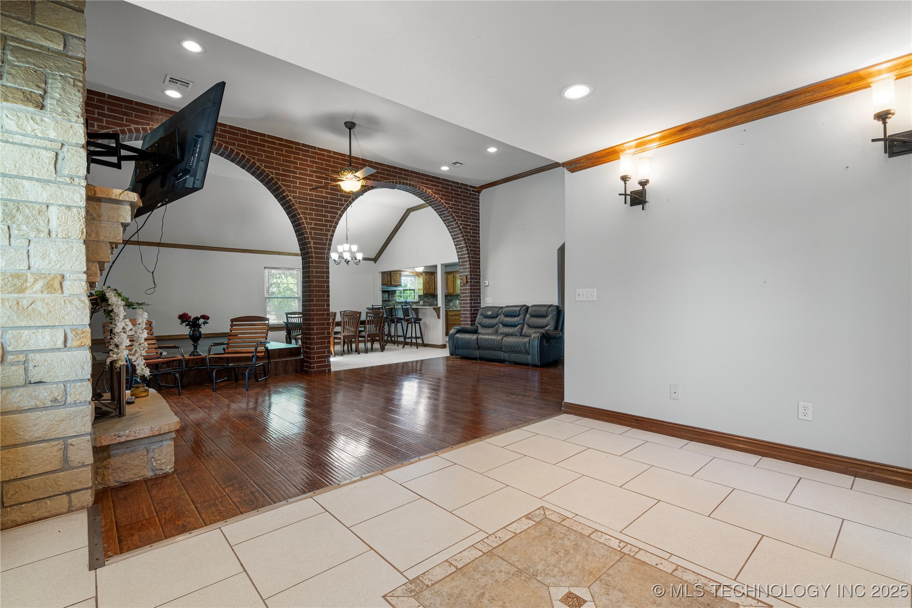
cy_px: 304
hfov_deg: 96.7
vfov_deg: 73.7
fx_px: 405
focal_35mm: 16
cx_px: 456
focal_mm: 16
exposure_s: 1/10
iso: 400
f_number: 8
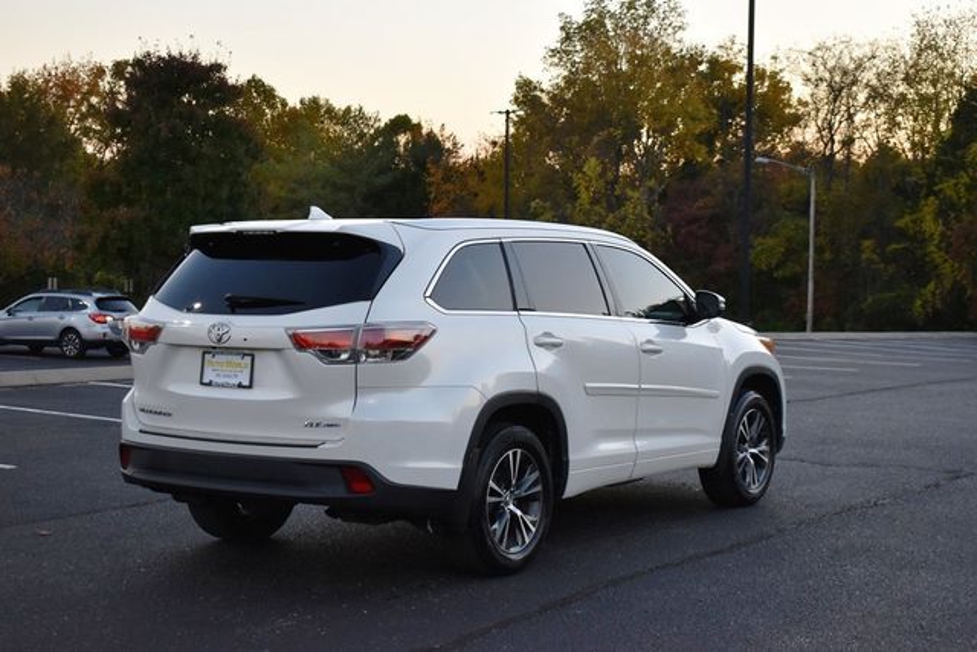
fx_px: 1547
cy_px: 326
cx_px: 488
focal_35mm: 57
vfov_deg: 23.8
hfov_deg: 35.0
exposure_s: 1/250
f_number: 4.8
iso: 800
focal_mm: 38
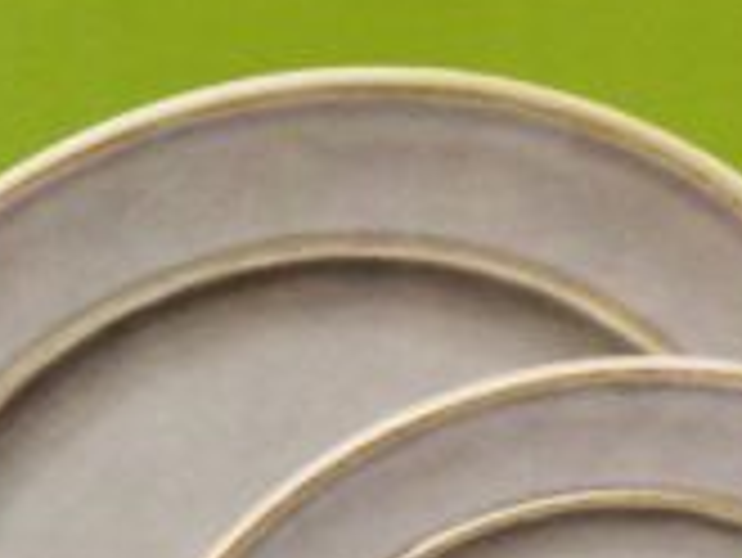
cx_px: -274
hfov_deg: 13.9
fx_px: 2896
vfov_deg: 10.7
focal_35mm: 135
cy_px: 729
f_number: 2.2
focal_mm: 4.15
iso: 200
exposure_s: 1/30
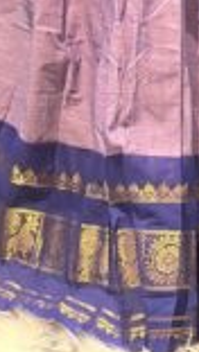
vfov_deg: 10.2
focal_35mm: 199
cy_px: -292
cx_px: 223
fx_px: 1863
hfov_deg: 6.1
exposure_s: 1/40
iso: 500
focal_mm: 6.86
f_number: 1.78
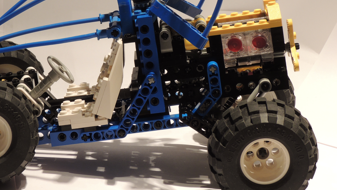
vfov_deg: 10.2
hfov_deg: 18.0
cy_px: 44
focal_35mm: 118
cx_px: 80
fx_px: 1054
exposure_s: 1/2.5
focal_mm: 12.4
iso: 100
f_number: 6.1
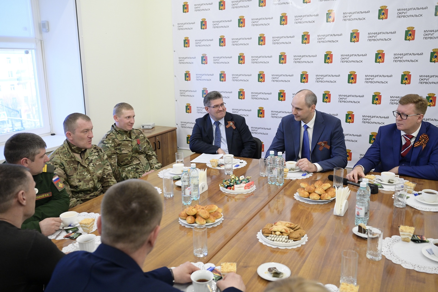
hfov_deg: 61.9
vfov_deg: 43.6
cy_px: 146
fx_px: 365
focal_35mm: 30
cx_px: 219
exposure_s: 1/100
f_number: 4
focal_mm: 30
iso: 2000
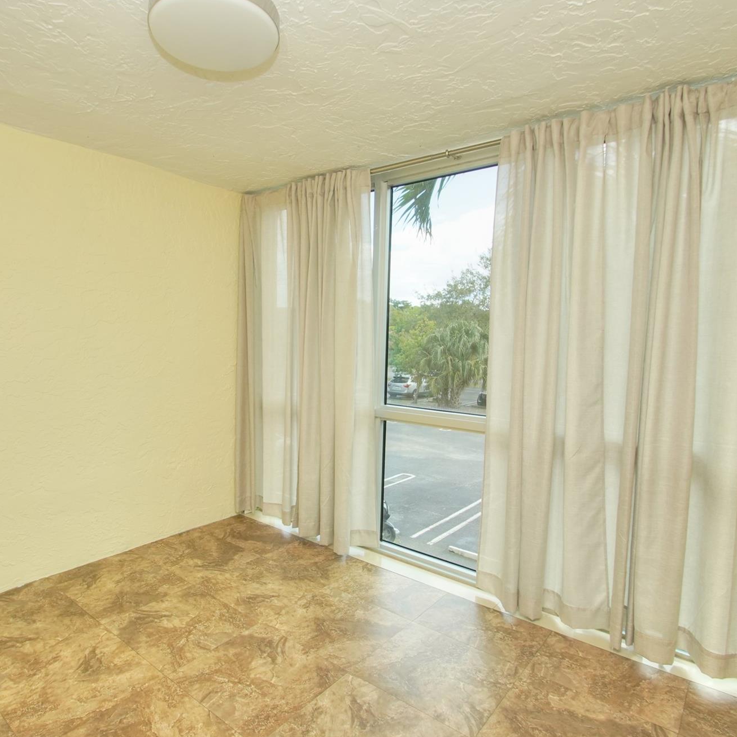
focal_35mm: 20
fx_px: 482
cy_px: 375
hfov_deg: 74.2
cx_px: 306
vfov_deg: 74.8
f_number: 8
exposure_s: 1/125
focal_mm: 10
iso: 500
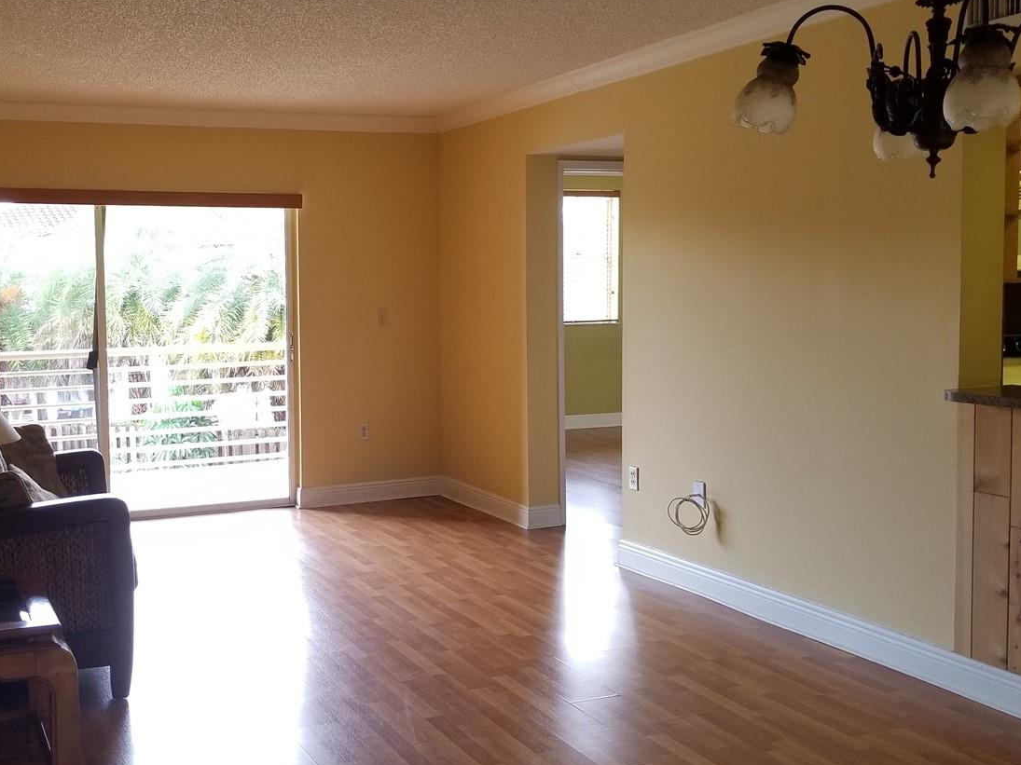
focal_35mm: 38
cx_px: 369
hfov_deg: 48.4
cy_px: 382
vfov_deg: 37.7
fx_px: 1121
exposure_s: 1/60
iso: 200
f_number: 1.7
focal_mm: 4.25
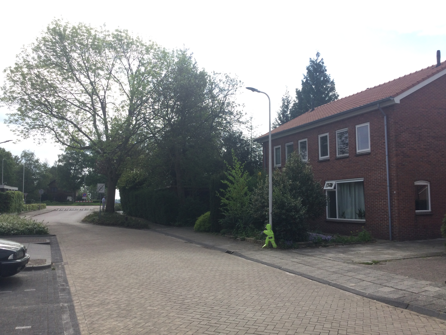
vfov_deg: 45.4
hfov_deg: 58.4
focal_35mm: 31
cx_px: 223
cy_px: 168
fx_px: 399
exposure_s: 1/679
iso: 25
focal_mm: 3.3
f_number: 2.4
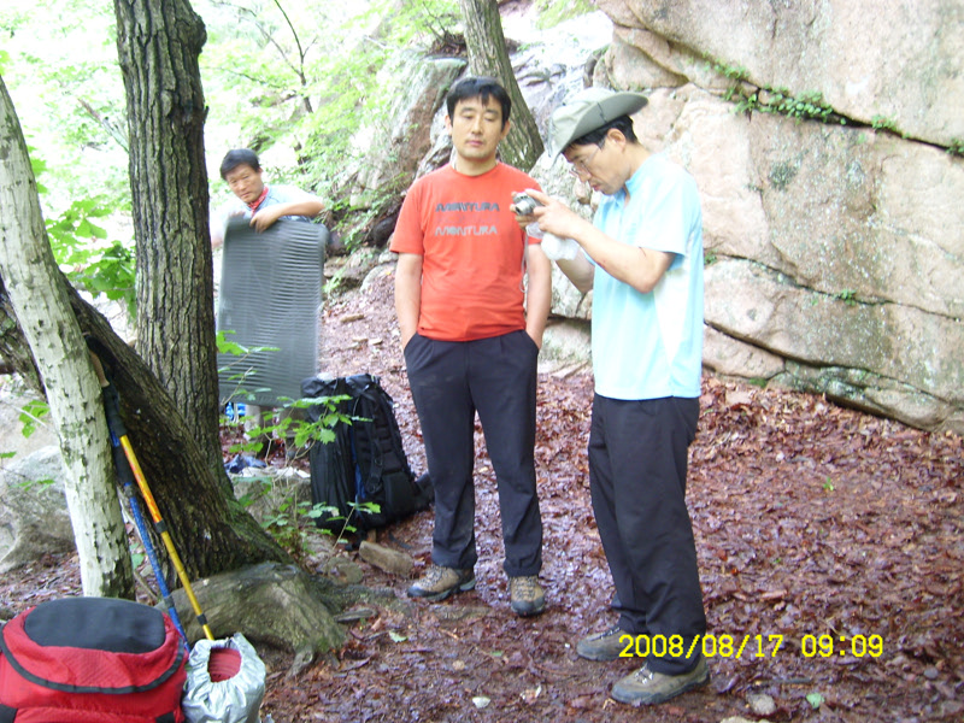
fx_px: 975
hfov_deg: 52.6
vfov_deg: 40.7
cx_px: 482
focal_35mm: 35
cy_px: 362
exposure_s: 1/6
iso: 50
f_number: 2.8
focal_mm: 5.8
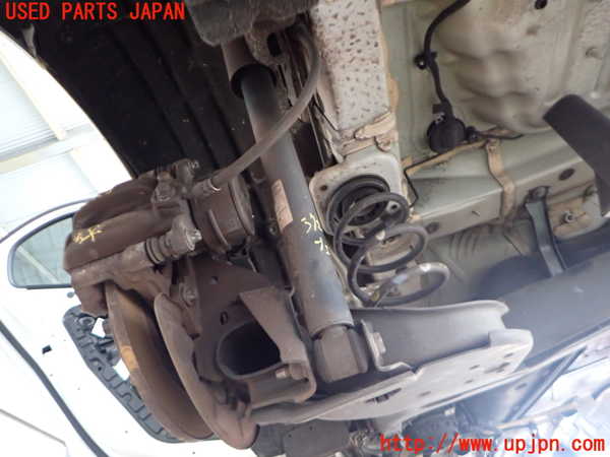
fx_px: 441
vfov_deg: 54.9
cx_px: 305
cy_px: 228
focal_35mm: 25
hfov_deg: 69.4
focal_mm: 4.5
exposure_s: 1/30
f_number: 2
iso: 800
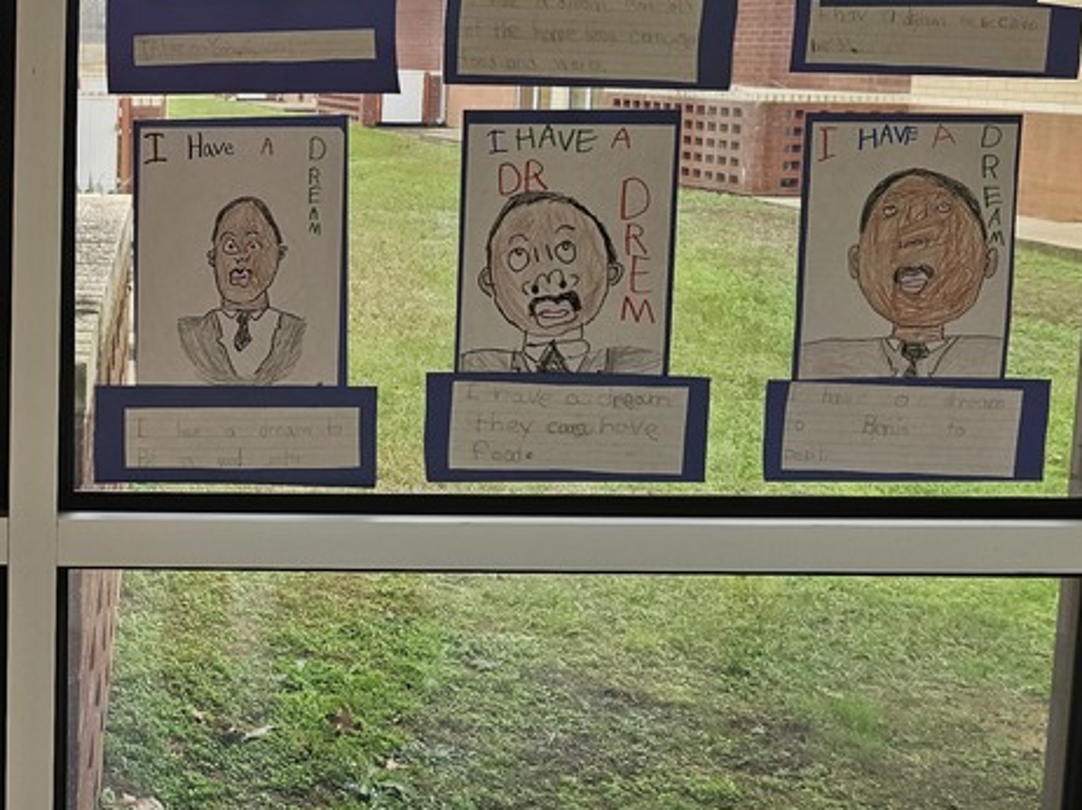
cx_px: -49
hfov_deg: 33.6
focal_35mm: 51
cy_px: 201
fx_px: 1593
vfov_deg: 28.1
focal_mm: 6.3
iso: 32
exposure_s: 1/120
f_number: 1.7
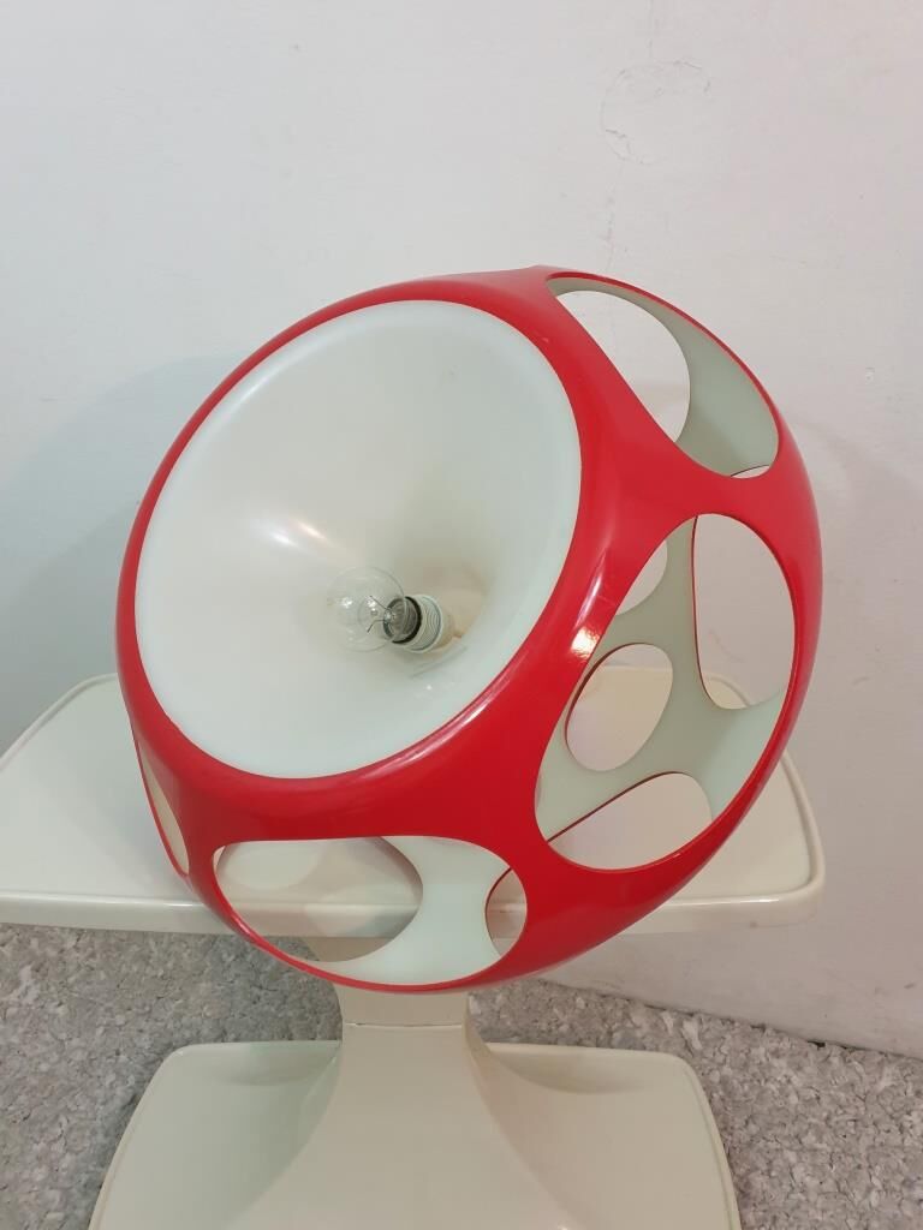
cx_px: 462
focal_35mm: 26
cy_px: 615
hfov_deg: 53.1
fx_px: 924
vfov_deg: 67.3
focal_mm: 4.3
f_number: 1.5
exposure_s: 1/50
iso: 320
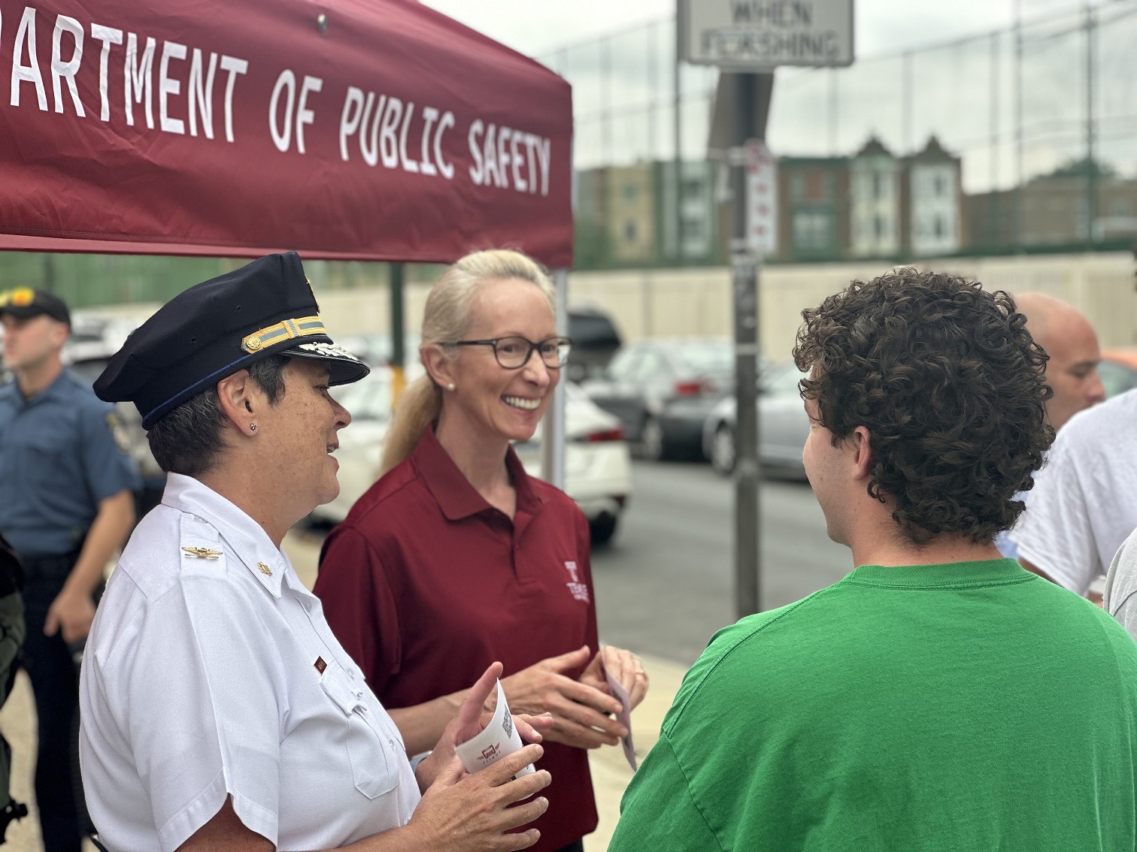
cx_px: 568
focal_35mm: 77
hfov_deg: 25.3
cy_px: 426
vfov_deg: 19.1
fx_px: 2529
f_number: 2.8
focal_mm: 9
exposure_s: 1/121
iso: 32
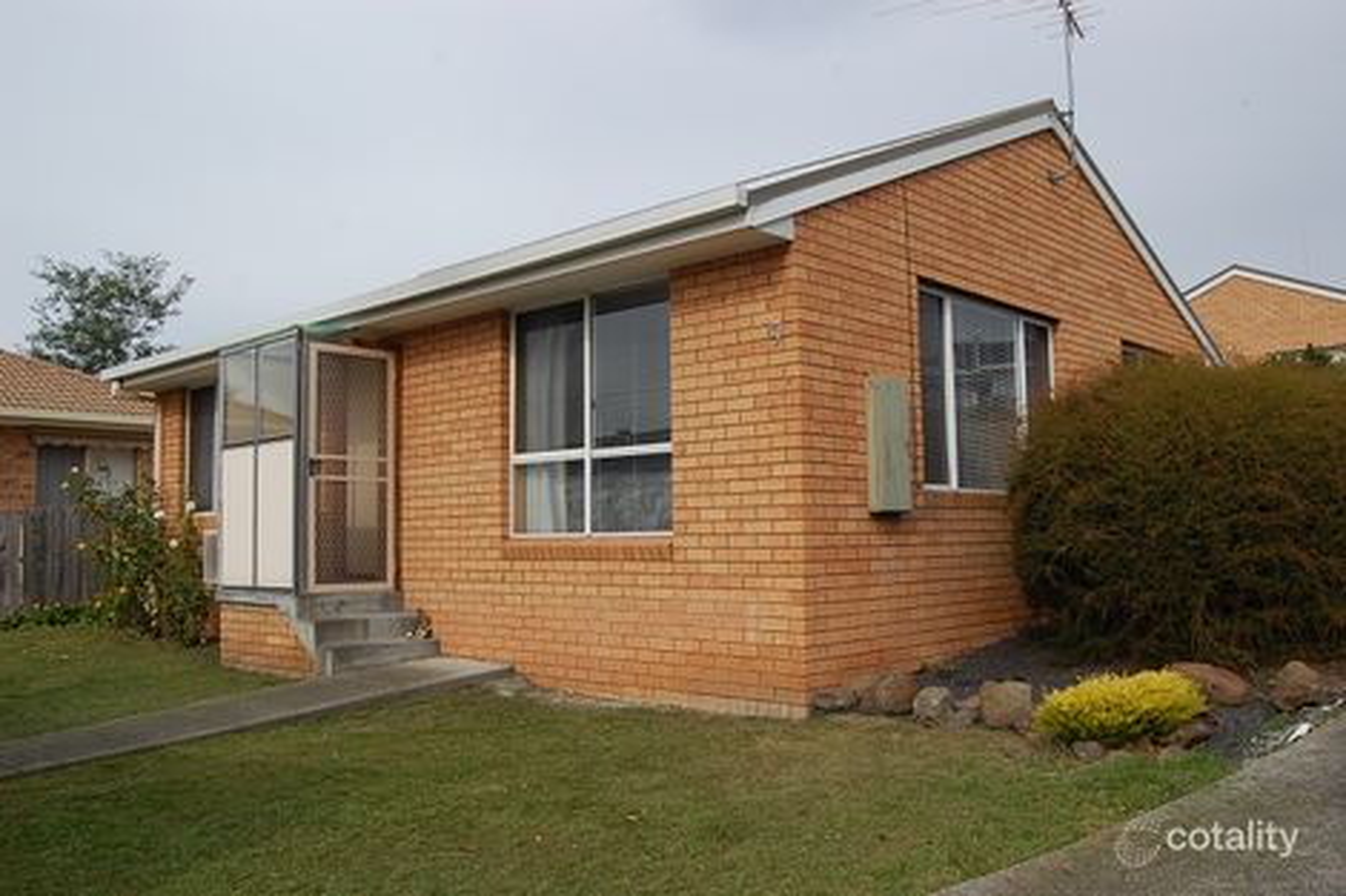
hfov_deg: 61.9
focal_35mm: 30
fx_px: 1121
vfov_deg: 43.6
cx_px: 673
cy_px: 448
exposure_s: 1/250
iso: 200
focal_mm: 20
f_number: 8
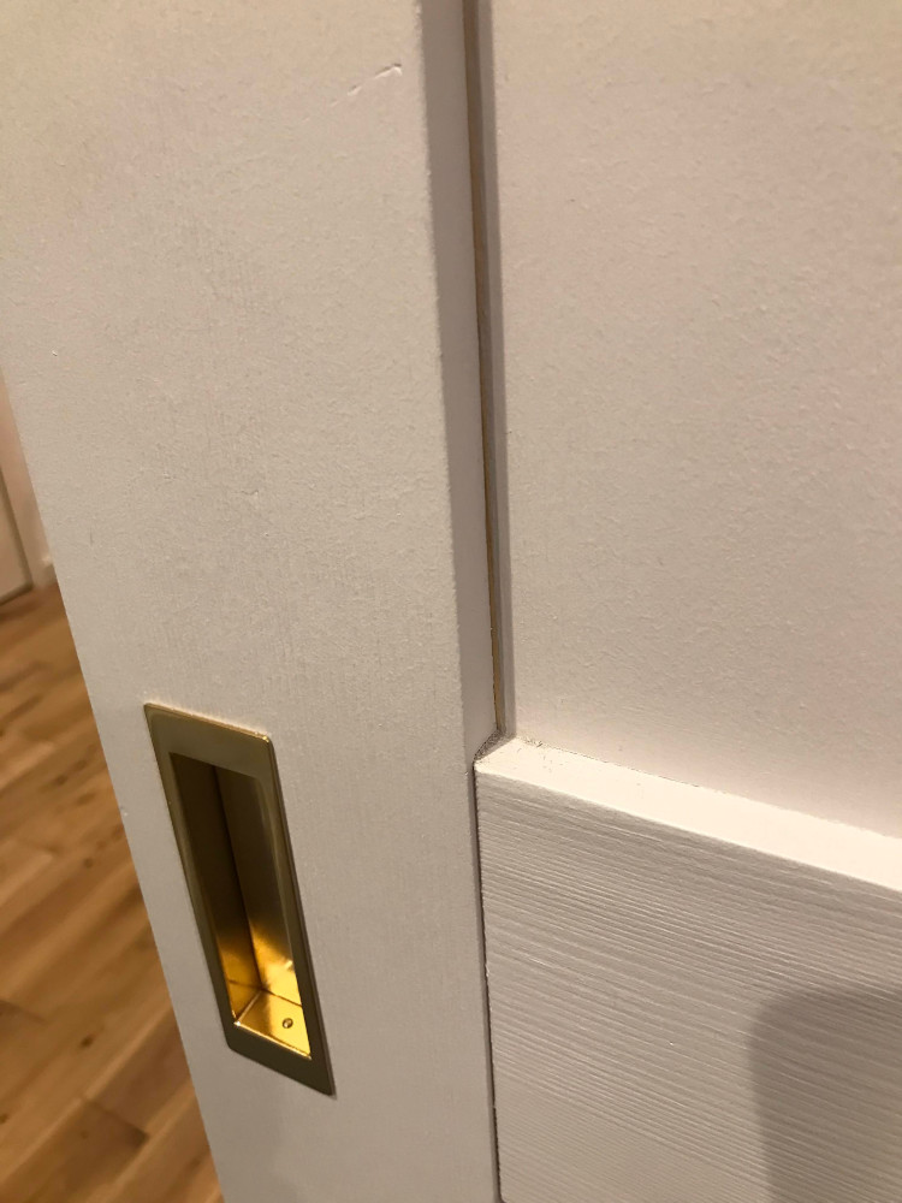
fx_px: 973
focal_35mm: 28
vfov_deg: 63.4
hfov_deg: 49.7
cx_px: 451
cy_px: 602
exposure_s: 1/17
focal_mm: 3.99
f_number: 1.8
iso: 50
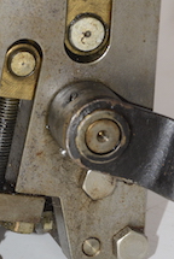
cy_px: 100
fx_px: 3483
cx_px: 47
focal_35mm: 482
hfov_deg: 2.9
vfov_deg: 4.3
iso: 800
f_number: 13
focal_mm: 170
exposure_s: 1/60
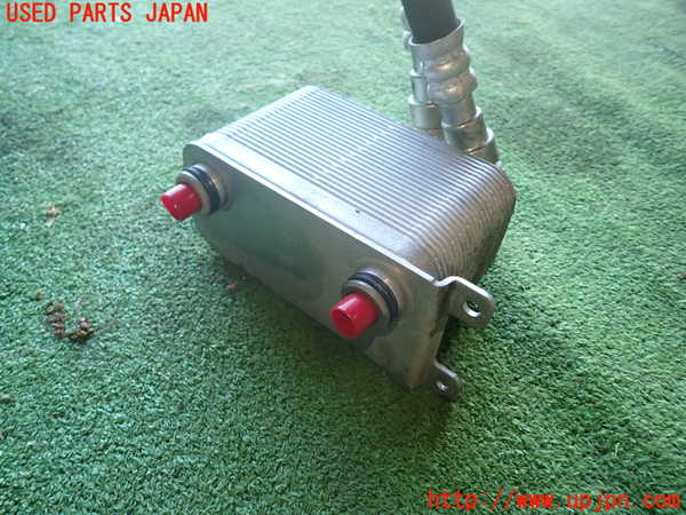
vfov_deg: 54.9
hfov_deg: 69.4
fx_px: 495
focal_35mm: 25
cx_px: 343
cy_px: 258
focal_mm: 4.5
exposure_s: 1/60
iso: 125
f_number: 2
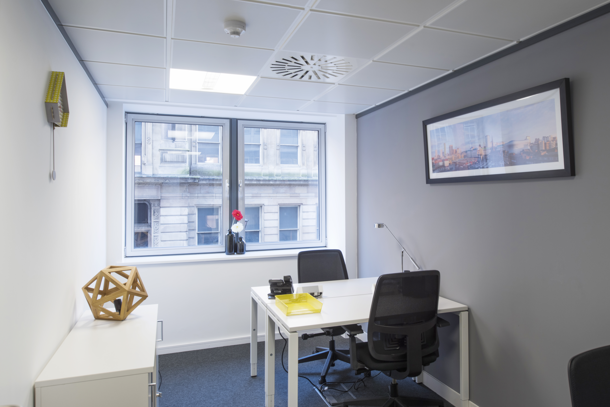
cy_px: 204
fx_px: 407
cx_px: 305
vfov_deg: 53.2
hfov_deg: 73.7
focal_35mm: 24
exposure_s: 1/6
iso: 200
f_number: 9.5
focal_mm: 24
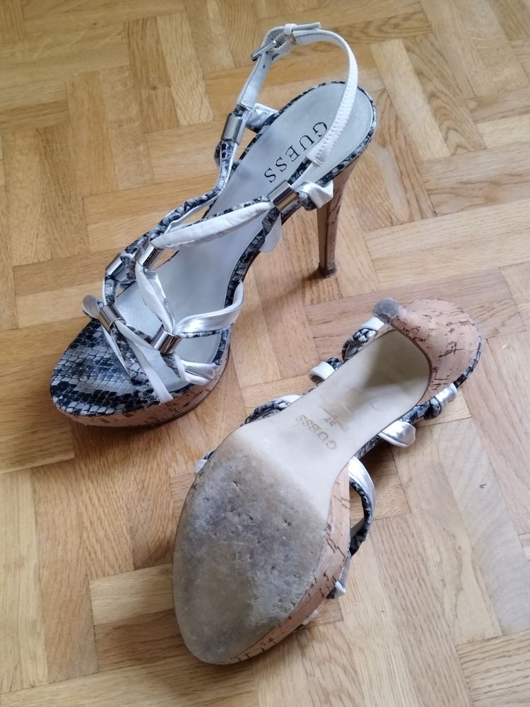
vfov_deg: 69.4
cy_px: 354
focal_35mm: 25
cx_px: 265
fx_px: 510
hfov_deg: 54.9
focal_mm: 5.95
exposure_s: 1/50
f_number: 1.89
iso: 520
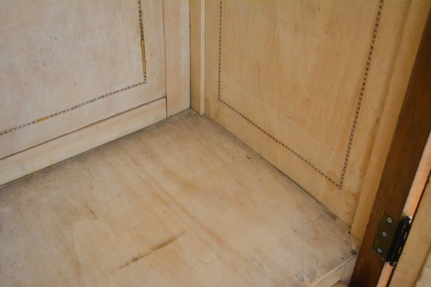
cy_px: 144
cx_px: 216
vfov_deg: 30.8
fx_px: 521
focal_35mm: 44
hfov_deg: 45.0
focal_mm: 29
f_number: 4.5
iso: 2200
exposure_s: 1/30
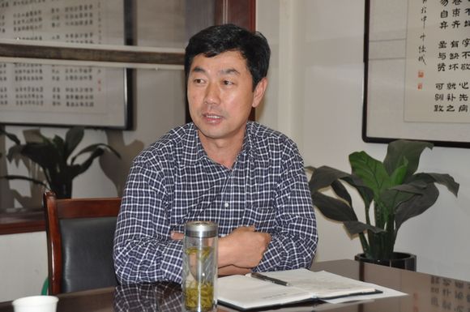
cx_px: 235
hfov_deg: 27.0
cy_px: 156
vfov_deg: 18.1
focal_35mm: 75
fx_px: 978
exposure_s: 1/60
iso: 800
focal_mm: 50
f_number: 4.8
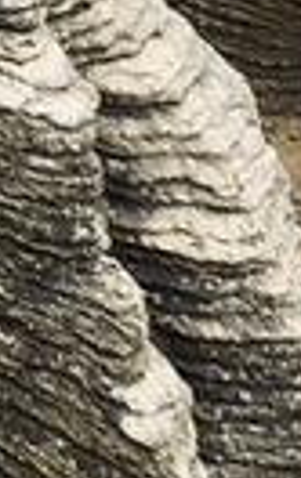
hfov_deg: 5.1
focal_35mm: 230
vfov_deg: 7.5
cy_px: -1130
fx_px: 3006
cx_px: -878
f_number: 1.8
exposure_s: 1/417
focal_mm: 3.99
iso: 20
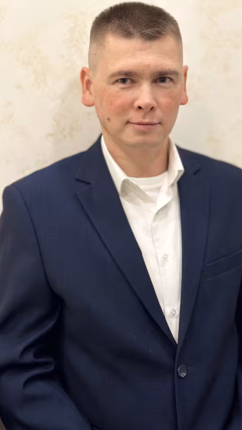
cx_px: 149
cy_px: 213
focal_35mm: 53
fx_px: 604
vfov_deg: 39.2
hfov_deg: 22.6
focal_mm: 6.86
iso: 125
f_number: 1.78
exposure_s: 1/82
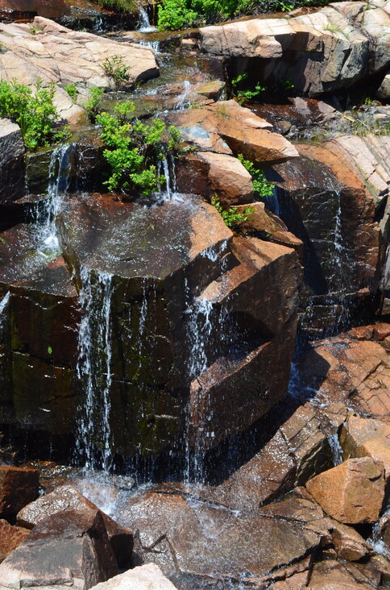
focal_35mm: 62
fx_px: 1013
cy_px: 171
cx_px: 187
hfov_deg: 21.8
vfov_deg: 32.0
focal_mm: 28
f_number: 11
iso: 200
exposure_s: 1/125
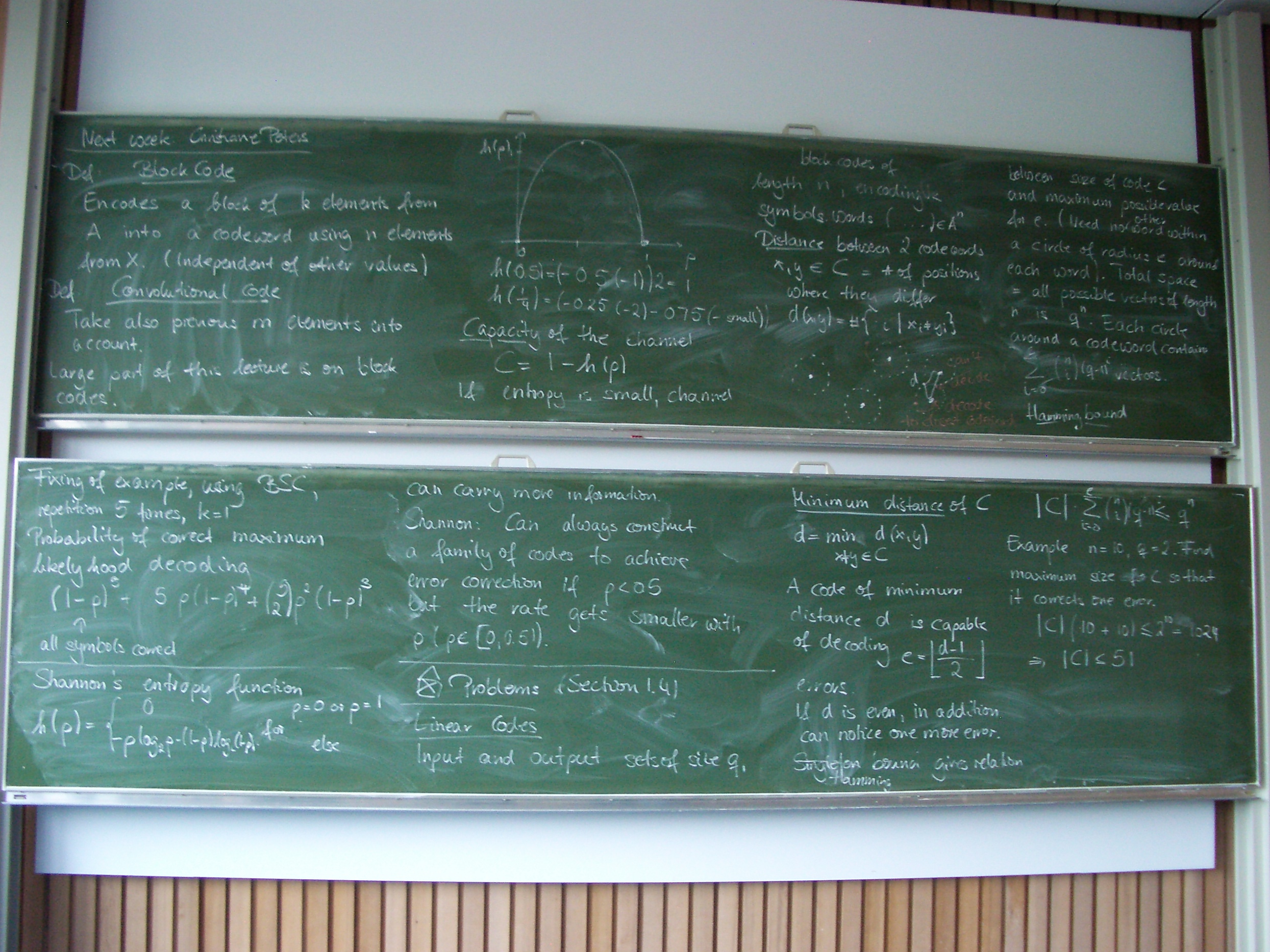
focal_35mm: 36
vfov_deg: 39.7
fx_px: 1321
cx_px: 625
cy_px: 473
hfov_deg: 51.4
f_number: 2.6
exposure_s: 1/15
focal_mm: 5.8
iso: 200
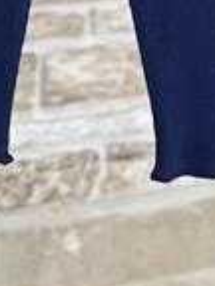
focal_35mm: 133
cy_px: -383
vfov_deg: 12.1
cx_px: -84
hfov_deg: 10.8
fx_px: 1101
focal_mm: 6.86
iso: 125
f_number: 1.78
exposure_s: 1/100
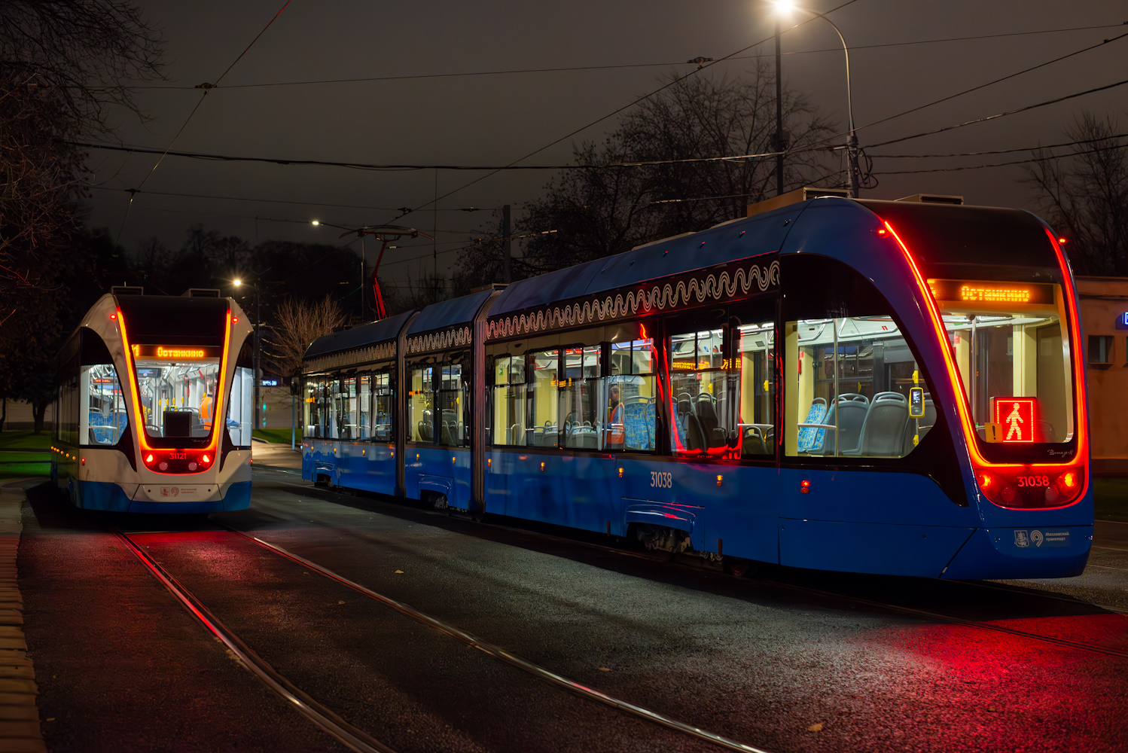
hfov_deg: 39.6
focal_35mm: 50
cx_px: 564
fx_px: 1567
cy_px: 376
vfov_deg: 27.0
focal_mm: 50
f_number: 3.5
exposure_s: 1/160
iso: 4000
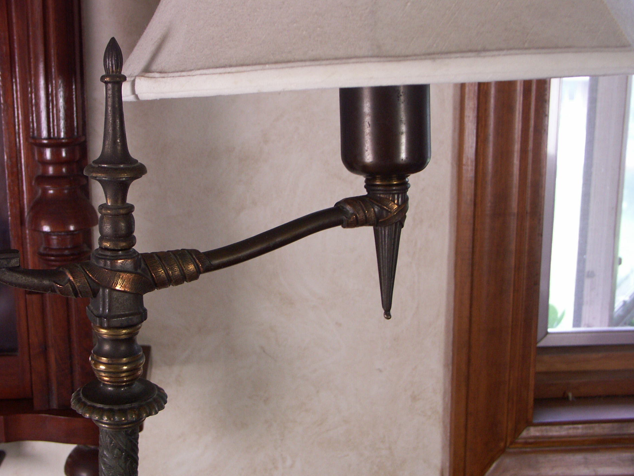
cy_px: 236
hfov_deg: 42.9
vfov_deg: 32.9
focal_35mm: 44
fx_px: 806
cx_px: 299
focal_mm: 10.41
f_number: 2.8
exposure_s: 1/25
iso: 100
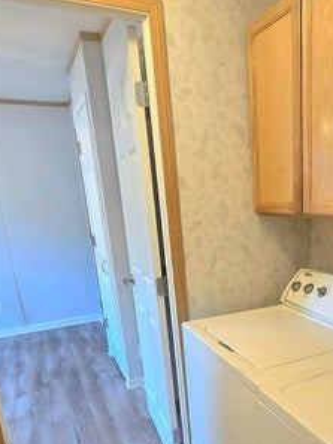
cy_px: 308
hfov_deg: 47.8
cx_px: 252
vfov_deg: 61.3
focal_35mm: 28
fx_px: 359
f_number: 2.2
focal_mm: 2.2
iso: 160
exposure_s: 1/60.2
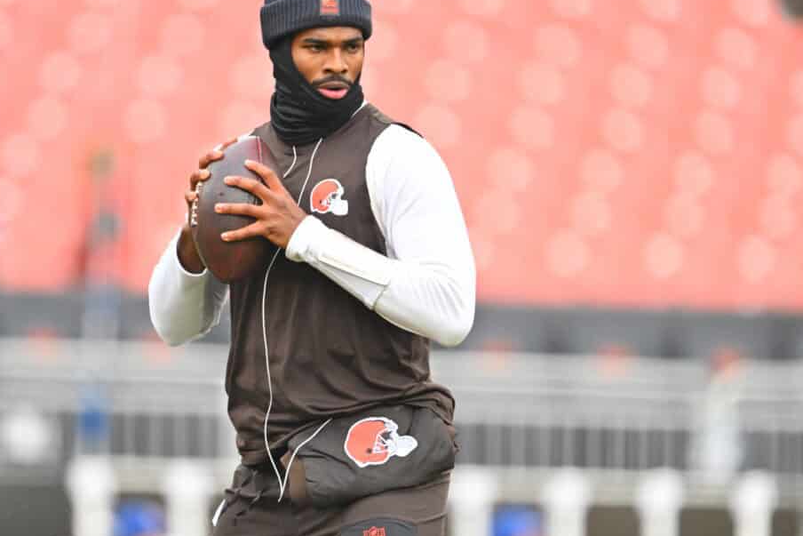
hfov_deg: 2.5
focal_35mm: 836
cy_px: 229
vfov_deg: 1.6
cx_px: 358
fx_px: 18649
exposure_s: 1/2000
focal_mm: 560
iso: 1600
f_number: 4
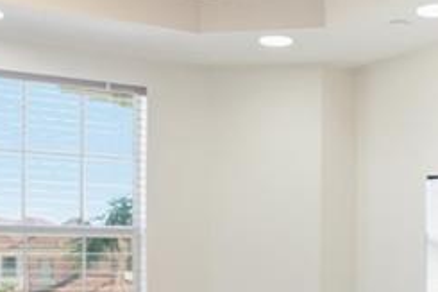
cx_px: 375
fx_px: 815
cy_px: 259
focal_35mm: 67
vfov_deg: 19.9
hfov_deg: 29.1
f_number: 9
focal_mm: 16
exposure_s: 1/100
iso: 500
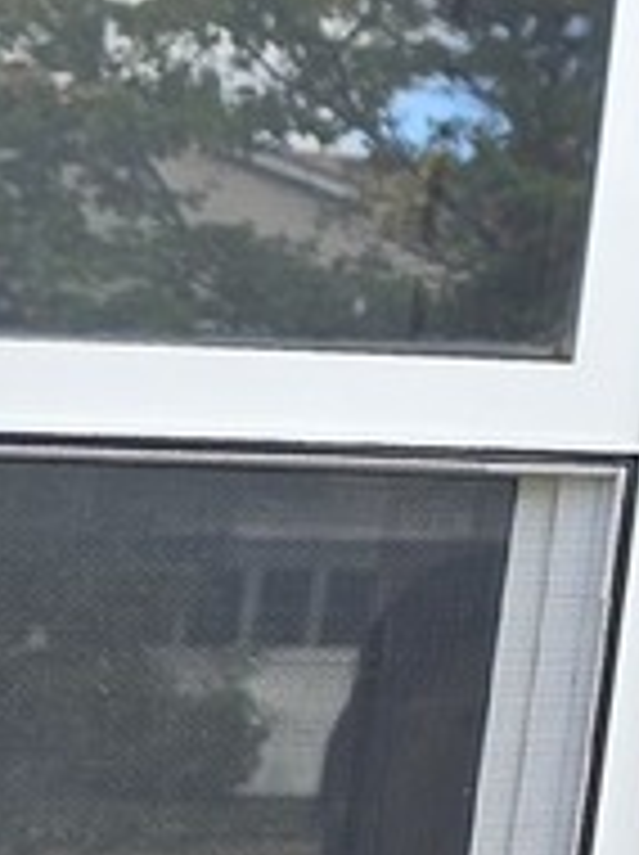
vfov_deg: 14.8
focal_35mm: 131
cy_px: -54
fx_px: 3232
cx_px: 1746
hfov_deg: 9.5
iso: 25
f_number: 1.8
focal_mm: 5.4
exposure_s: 1/211
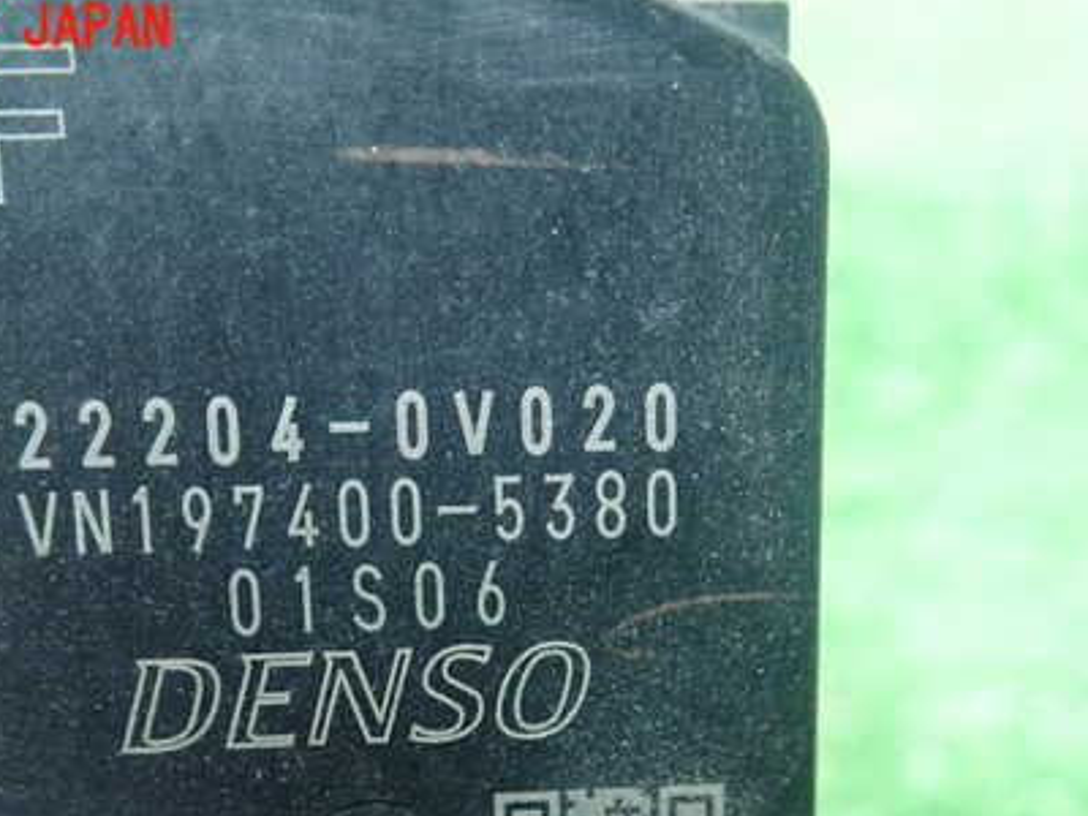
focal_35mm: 45
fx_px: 1414
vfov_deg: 31.6
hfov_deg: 42.0
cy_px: 607
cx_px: 492
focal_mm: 5.5
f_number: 2.3
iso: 800
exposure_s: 1/40
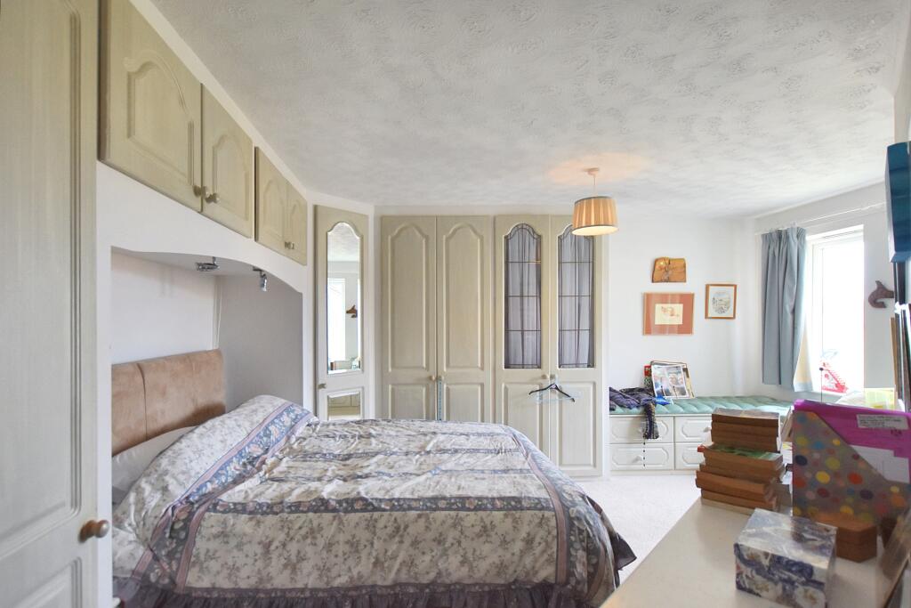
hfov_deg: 95.0
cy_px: 304
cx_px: 456
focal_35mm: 16
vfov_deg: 72.1
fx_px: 418
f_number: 3.5
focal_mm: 11
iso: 720
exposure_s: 1/250
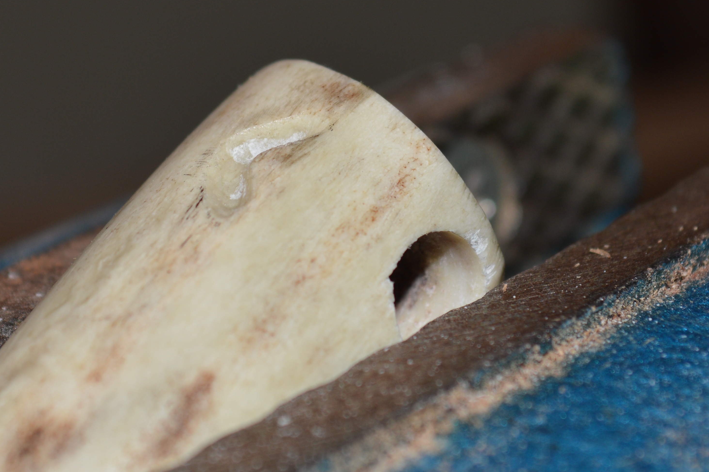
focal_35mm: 170
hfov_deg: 12.1
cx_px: 299
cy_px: 155
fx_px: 3346
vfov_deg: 8.1
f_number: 8
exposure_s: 1/60
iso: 100
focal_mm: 55
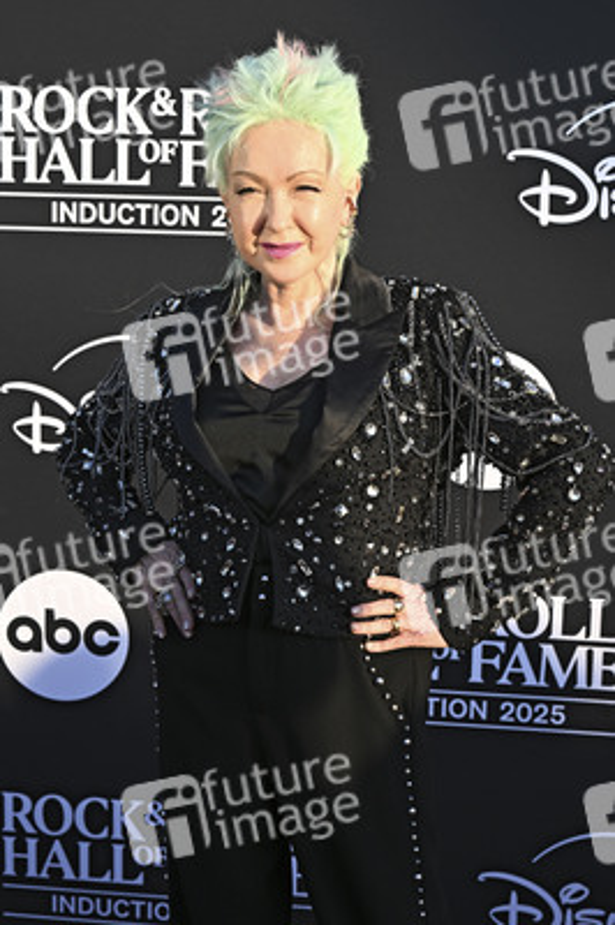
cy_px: 462
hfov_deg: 20.6
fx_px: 1694
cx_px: 308
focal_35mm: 66
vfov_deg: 30.5
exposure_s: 1/320
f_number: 9
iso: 320
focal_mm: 66
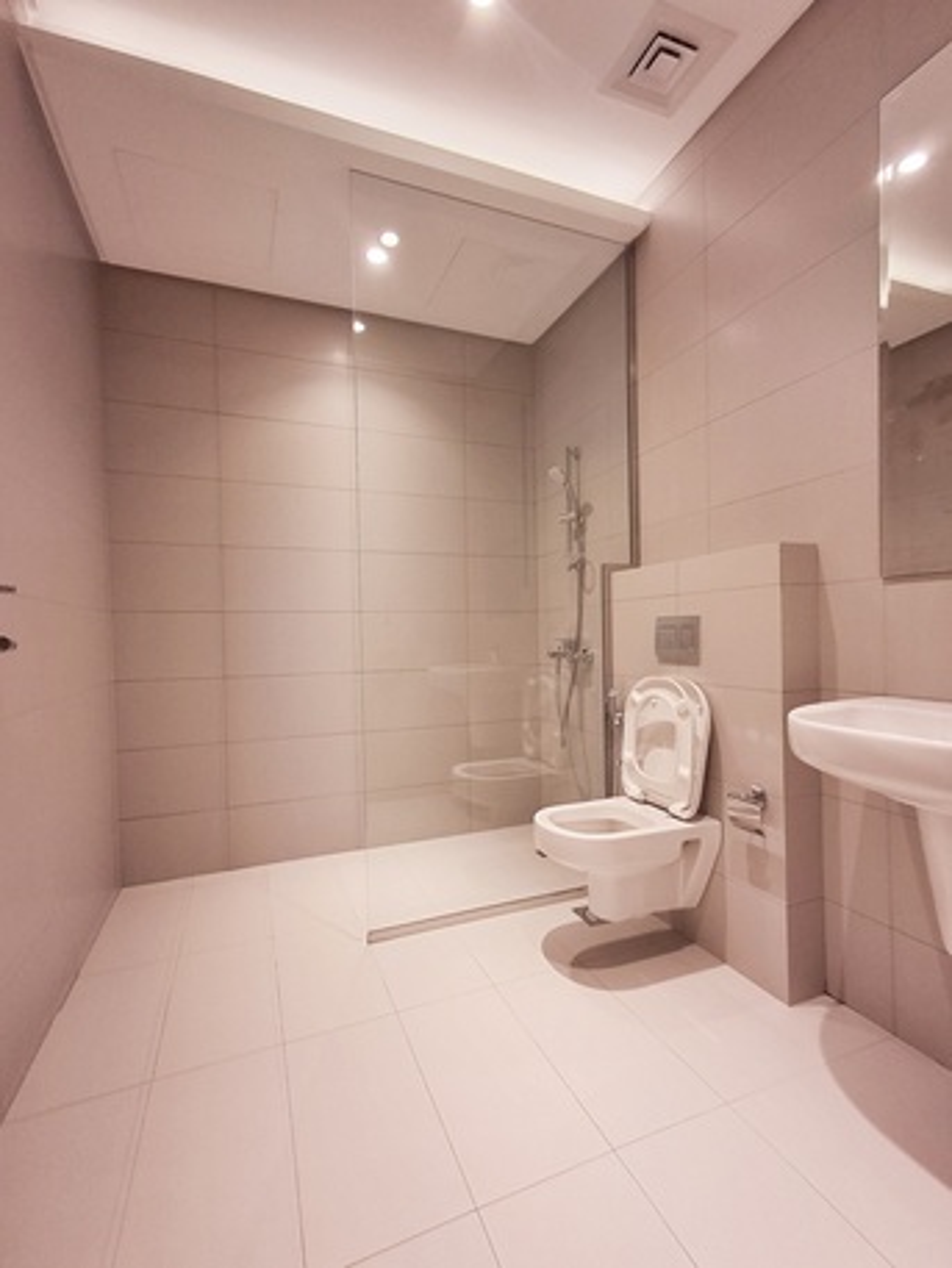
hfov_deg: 78.1
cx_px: 476
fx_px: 586
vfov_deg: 94.5
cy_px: 634
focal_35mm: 16
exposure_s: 1/50
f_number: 2.2
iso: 125
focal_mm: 1.64
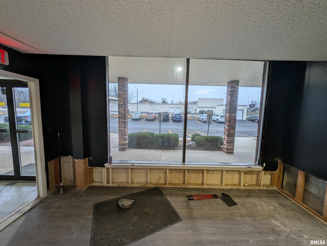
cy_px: 123
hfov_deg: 110.5
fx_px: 114
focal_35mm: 12
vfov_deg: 94.6
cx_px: 164
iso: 42
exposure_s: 1/40
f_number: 1.95
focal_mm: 2.23
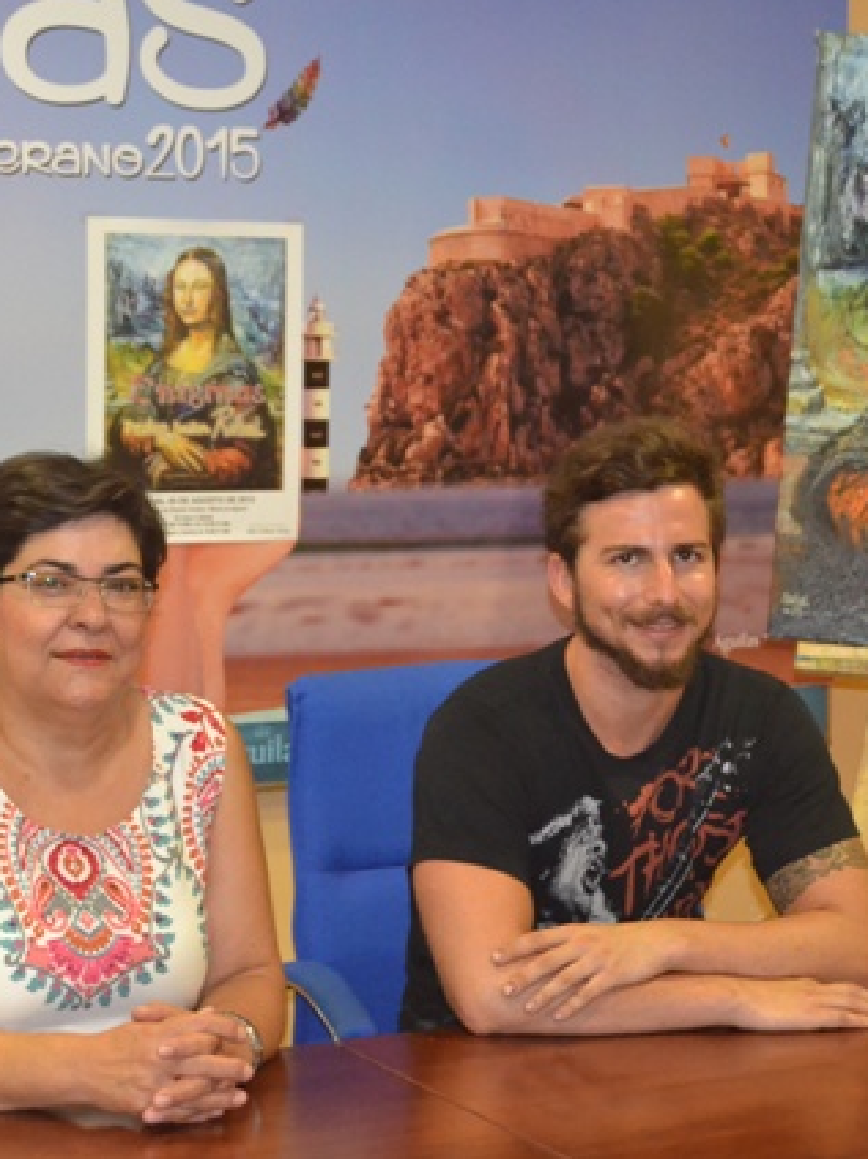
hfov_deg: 17.8
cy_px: 577
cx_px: 465
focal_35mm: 83
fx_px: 2776
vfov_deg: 23.6
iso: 3200
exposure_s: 1/60
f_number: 4.8
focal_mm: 38
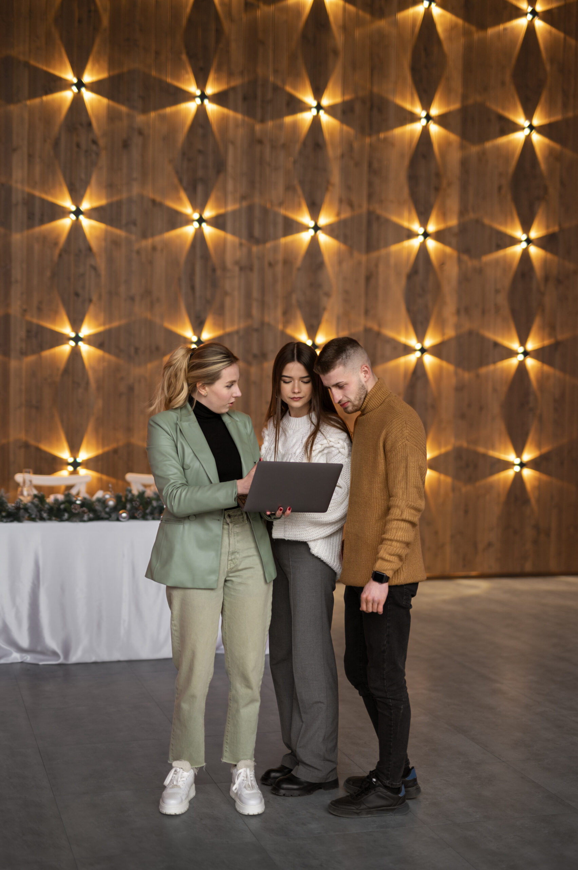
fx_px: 1206
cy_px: 435
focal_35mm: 50
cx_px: 289
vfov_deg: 39.6
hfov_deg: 27.0
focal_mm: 50
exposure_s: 1/250
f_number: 1.8
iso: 400
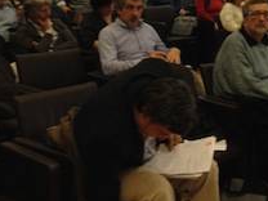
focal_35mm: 84
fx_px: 650
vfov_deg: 16.9
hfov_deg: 22.3
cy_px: -26
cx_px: 276
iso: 50
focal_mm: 4.28
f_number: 2.4
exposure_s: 1/24
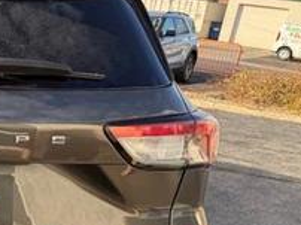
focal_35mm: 60
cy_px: 148
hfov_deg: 28.4
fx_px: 521
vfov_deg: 24.3
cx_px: -52
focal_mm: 6.76
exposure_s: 1/979
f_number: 1.78
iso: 100
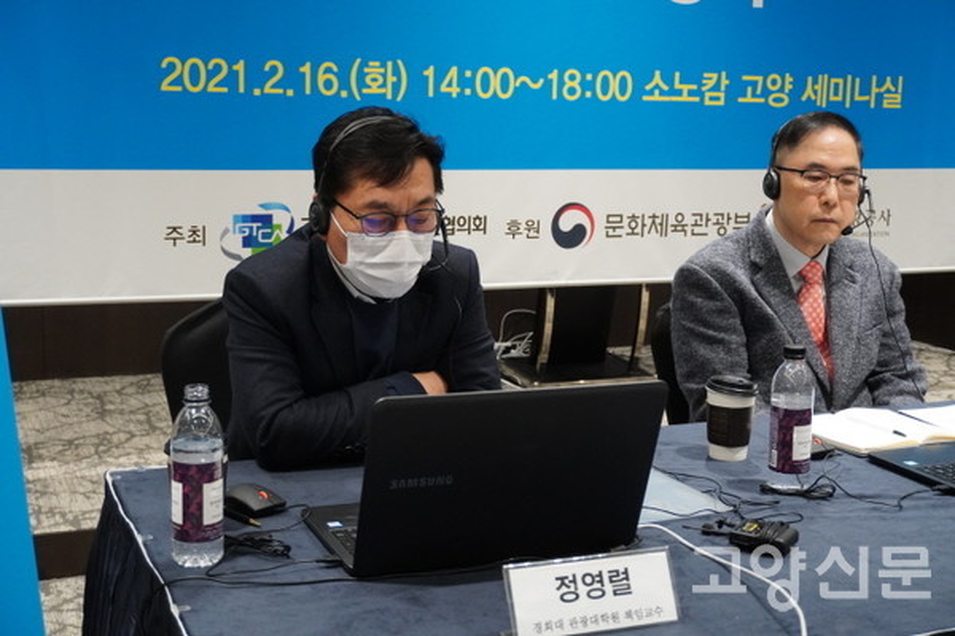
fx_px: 1313
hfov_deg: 40.0
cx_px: 478
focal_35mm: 50
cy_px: 318
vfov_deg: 27.3
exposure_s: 1/160
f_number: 5
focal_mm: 33
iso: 4000
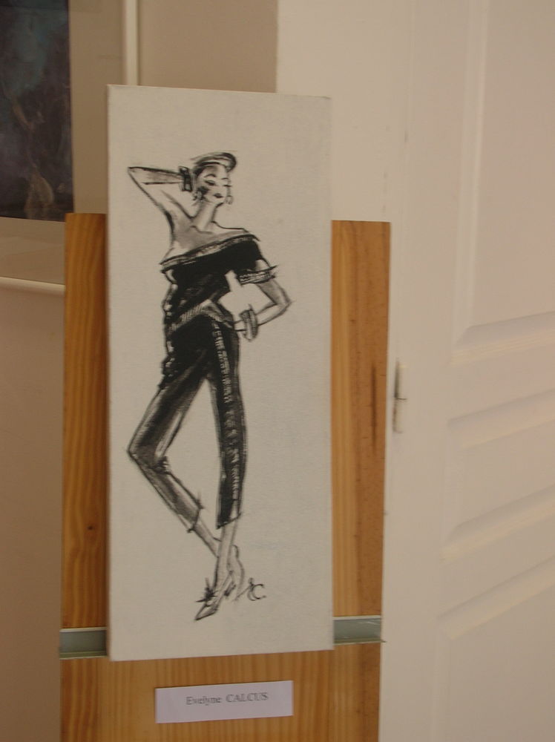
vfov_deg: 33.3
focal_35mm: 58
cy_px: 371
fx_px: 1242
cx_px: 278
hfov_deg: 25.2
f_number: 3.5
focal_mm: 9.6
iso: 50
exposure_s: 1/36
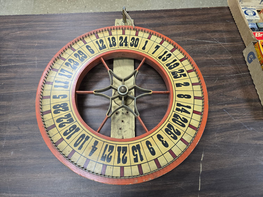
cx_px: 132
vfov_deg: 58.9
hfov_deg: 73.9
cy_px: 98
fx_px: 175
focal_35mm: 23
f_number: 1.7
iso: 200
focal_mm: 6.3
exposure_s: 1/61
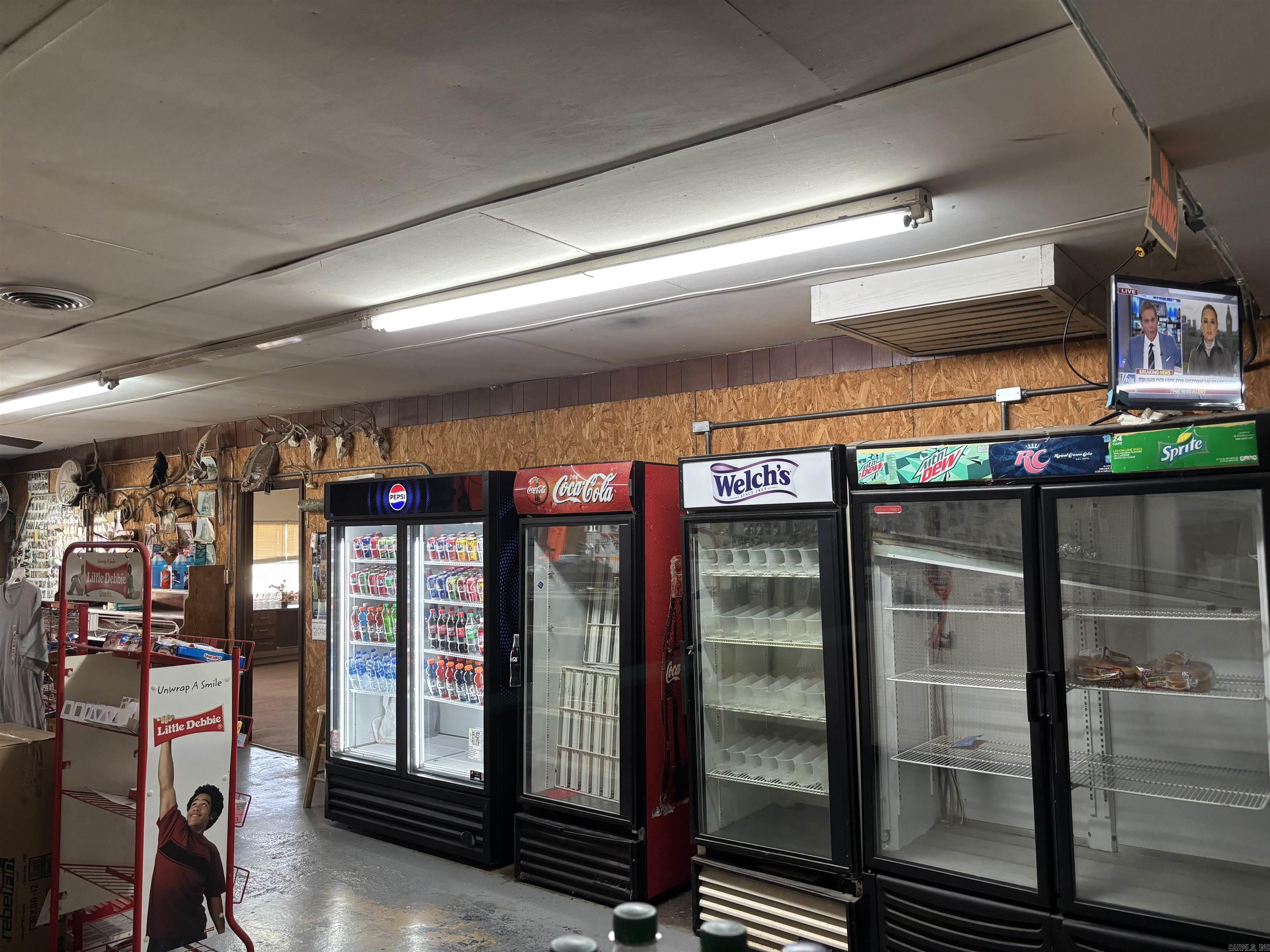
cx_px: 635
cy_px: 476
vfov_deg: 53.1
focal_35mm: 26
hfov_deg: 67.3
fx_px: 954
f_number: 1.6
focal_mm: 5.96
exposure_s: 1/60
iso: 160
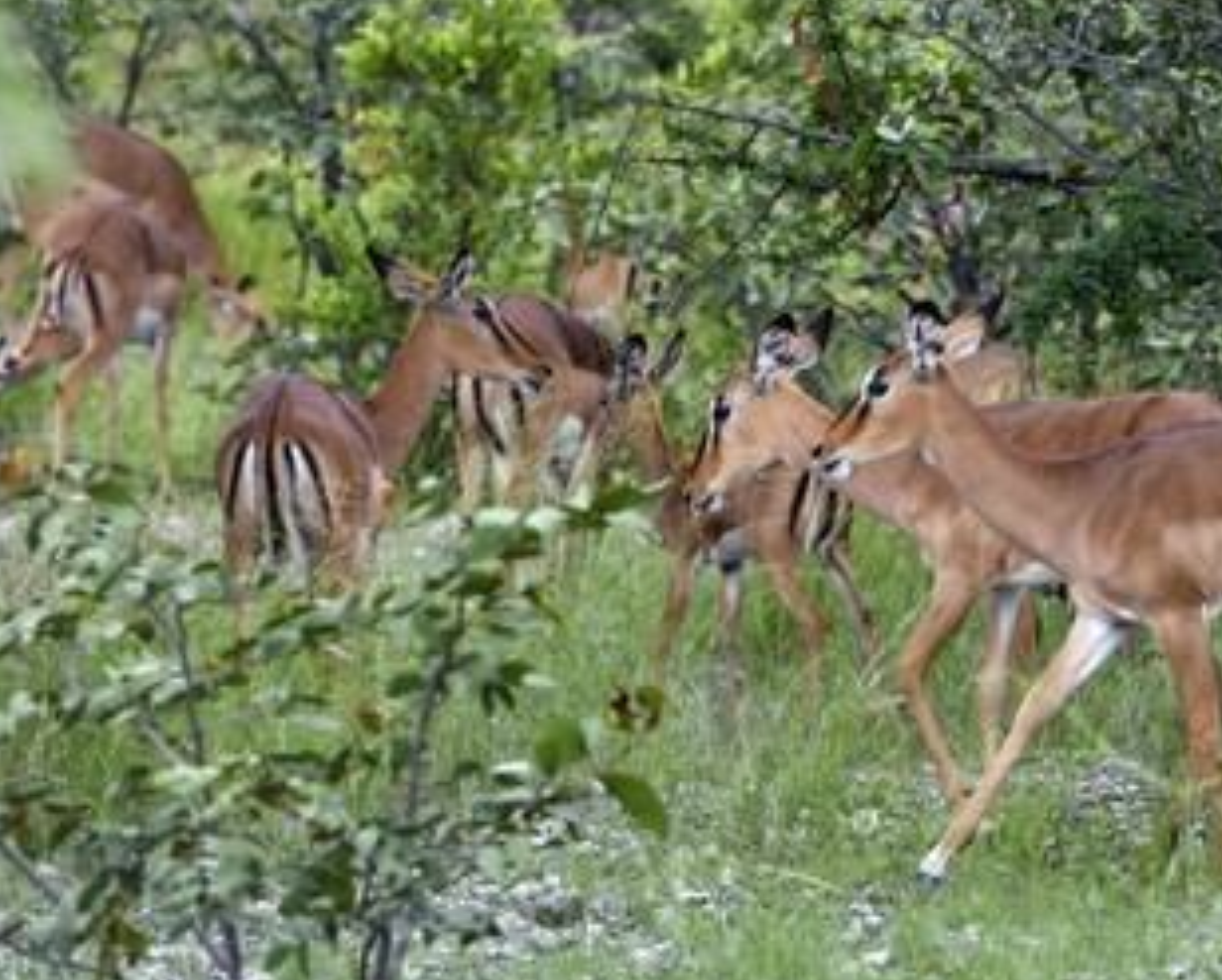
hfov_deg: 5.4
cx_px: 797
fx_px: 12960
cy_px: 448
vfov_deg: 4.3
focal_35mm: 358
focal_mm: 280
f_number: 10
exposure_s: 1/250
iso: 400
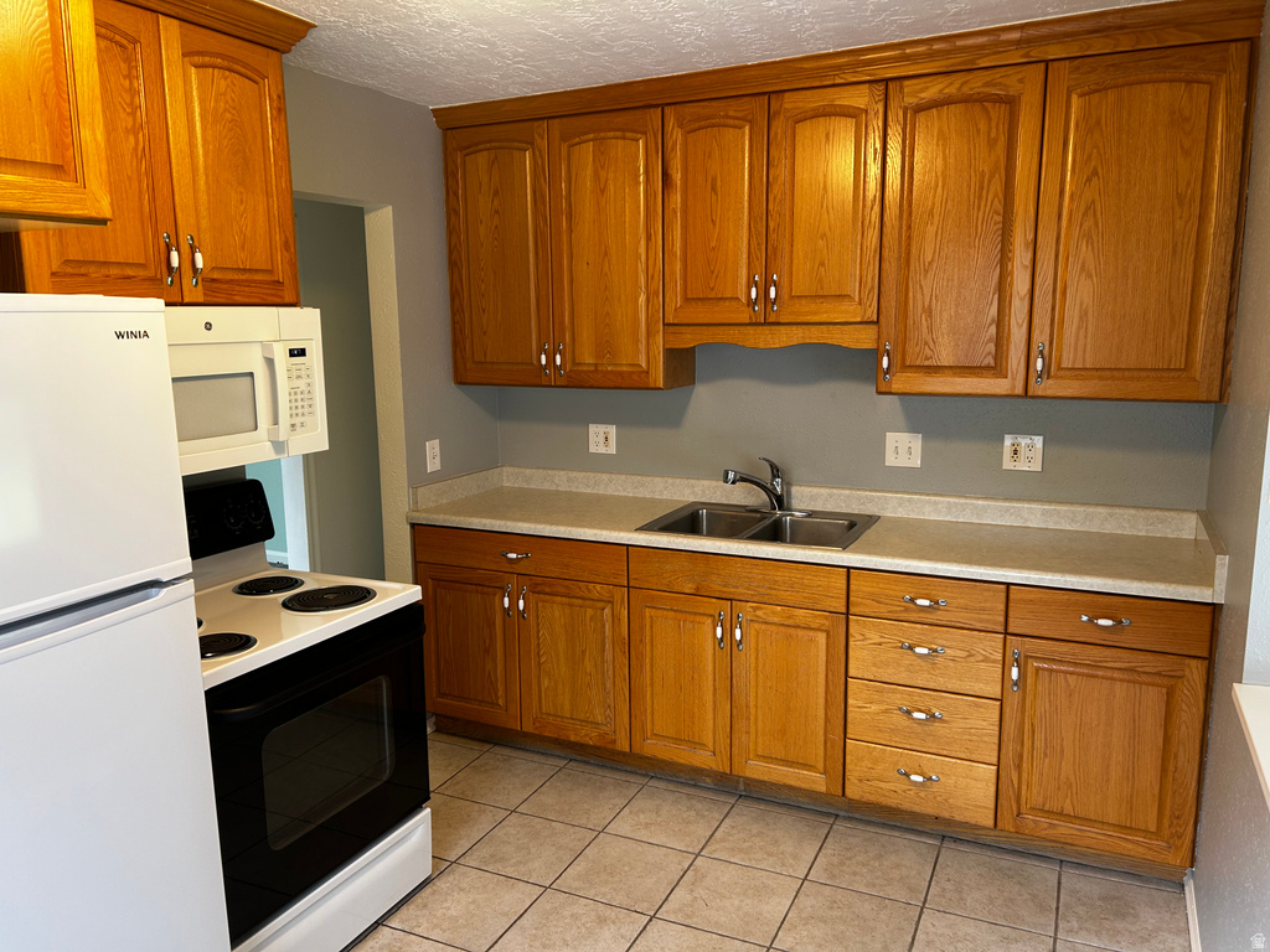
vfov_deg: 53.1
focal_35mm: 26
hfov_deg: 67.3
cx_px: 635
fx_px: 954
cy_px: 476
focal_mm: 5.7
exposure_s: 1/60
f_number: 1.5
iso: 64
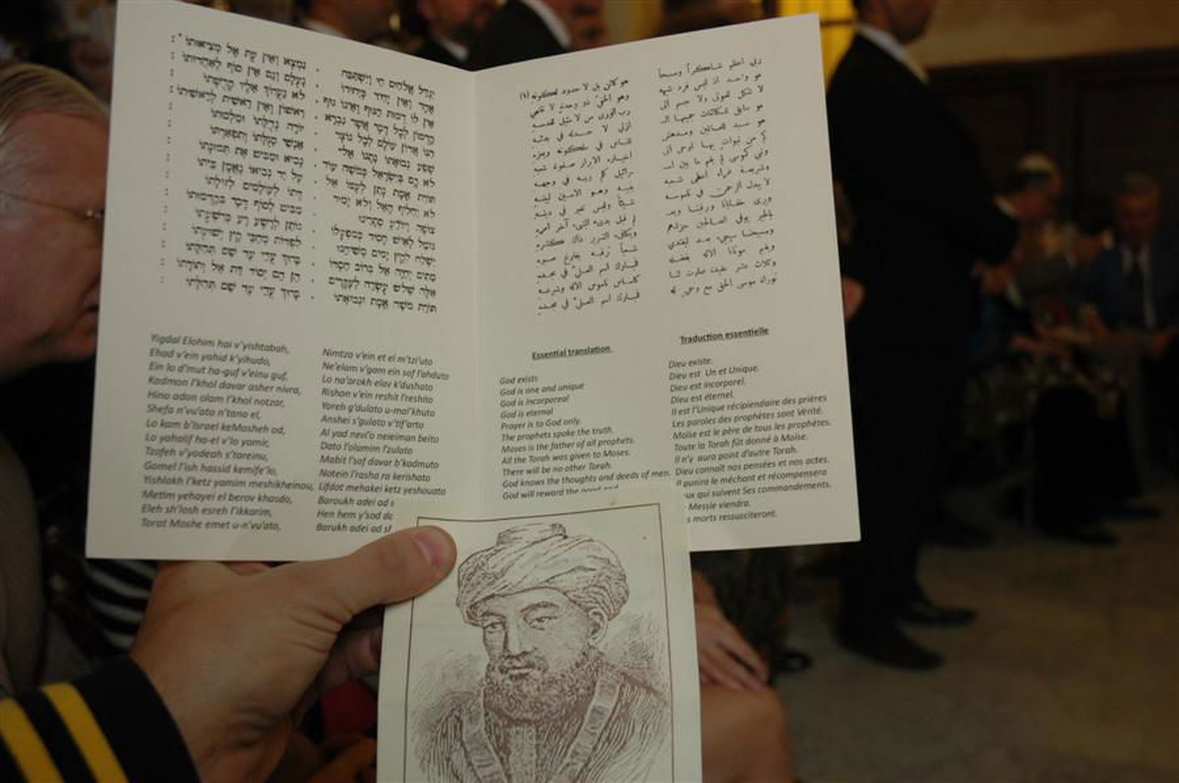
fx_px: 1423
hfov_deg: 45.0
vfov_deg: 30.8
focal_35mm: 44
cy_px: 392
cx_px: 590
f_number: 5.6
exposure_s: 1/100
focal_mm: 29
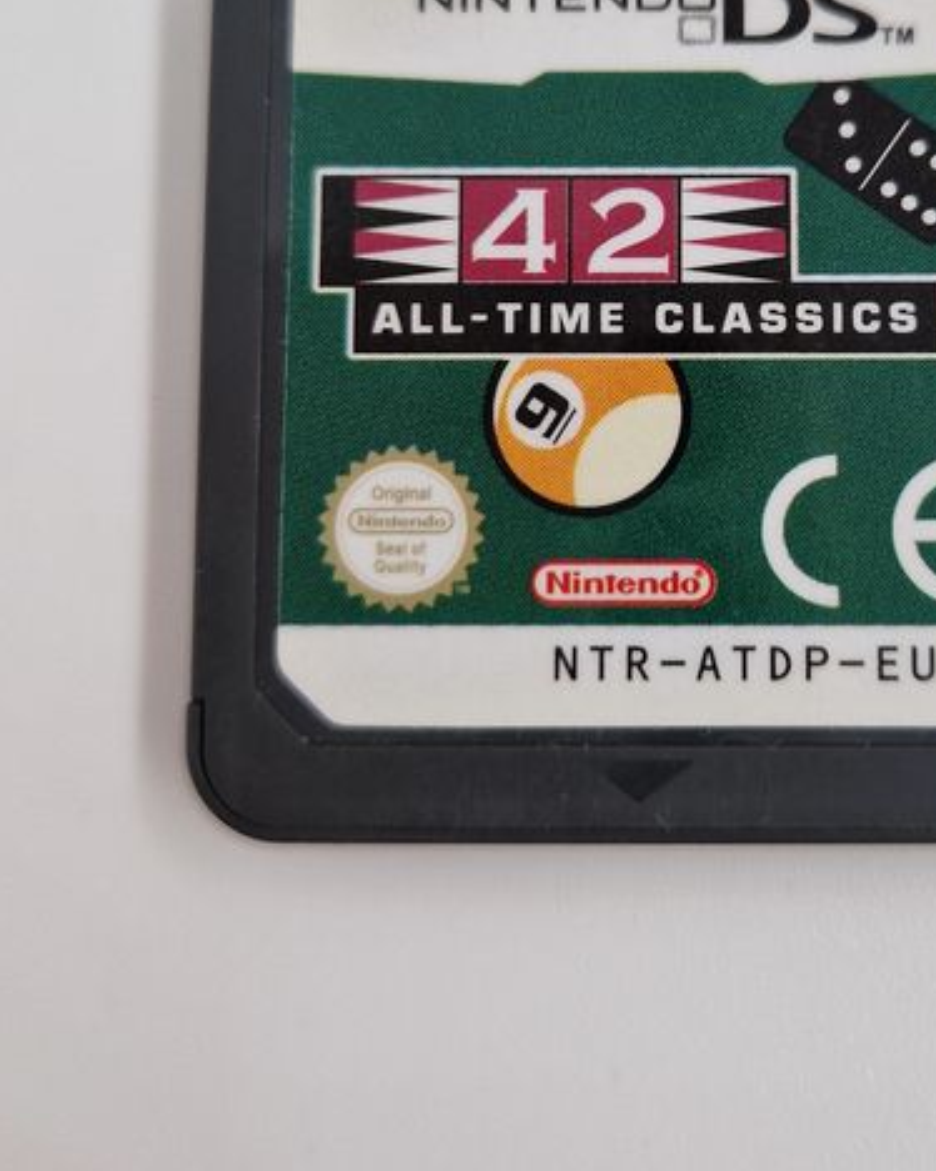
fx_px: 1663
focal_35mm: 48
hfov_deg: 31.0
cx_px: 671
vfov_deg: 38.2
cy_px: 363
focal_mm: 5.4
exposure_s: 1/100
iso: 80
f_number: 1.8
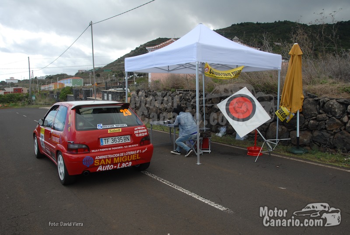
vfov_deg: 48.1
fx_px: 263
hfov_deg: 67.3
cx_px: 175
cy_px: 118
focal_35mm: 27
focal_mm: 18
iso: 200
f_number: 8
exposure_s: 1/250
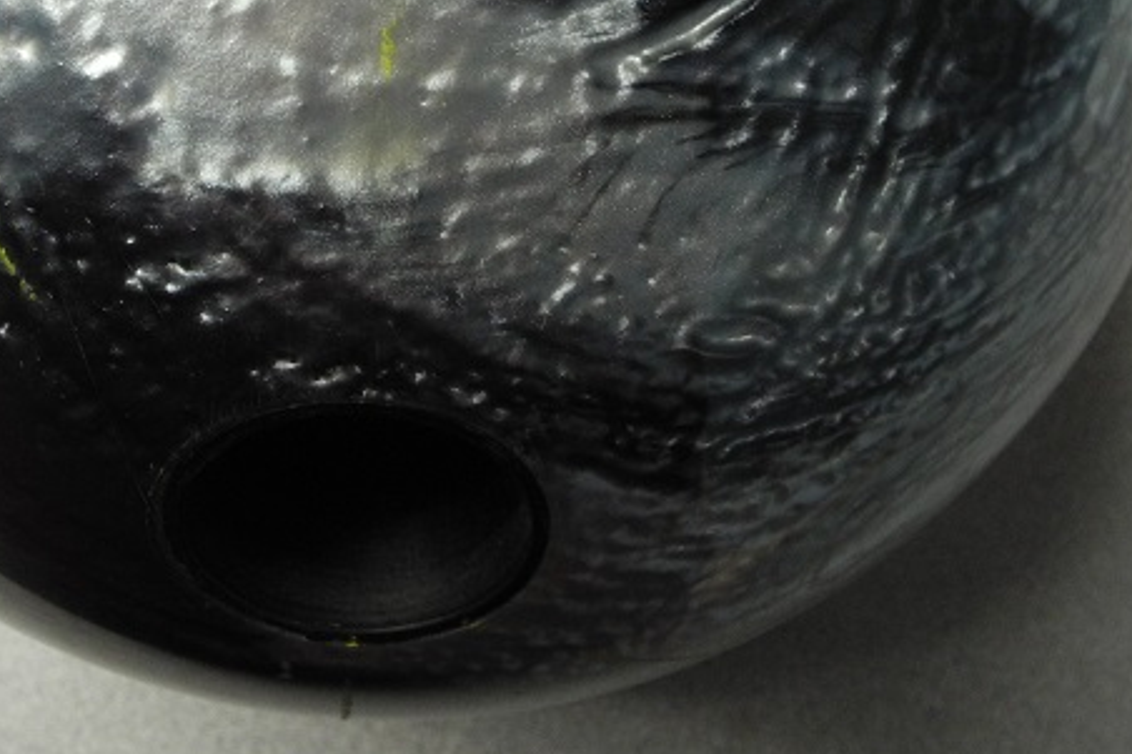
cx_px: 416
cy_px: -123
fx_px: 2169
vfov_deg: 18.8
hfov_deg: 29.1
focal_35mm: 69
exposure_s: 1/30
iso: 266
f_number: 2.8
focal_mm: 6.4
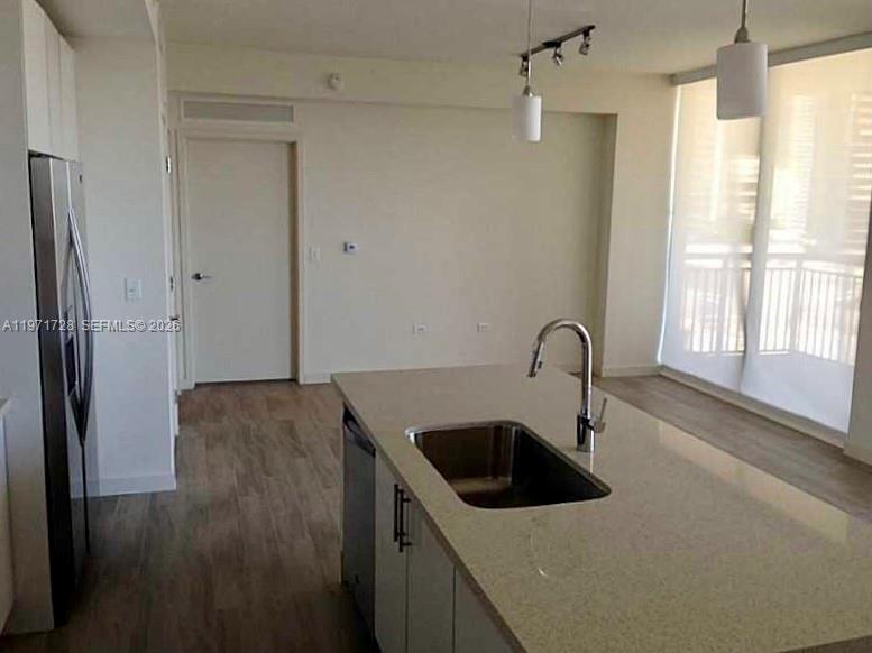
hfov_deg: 55.4
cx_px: 436
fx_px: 831
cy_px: 326
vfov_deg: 42.9
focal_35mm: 33
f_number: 2.4
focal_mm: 4.12
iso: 50
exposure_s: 1/30
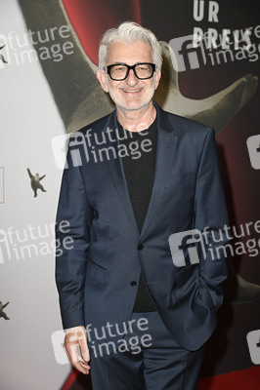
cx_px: 130
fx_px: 760
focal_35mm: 70
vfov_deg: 28.9
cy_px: 195
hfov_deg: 19.4
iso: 500
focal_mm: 70
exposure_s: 1/250
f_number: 5.6
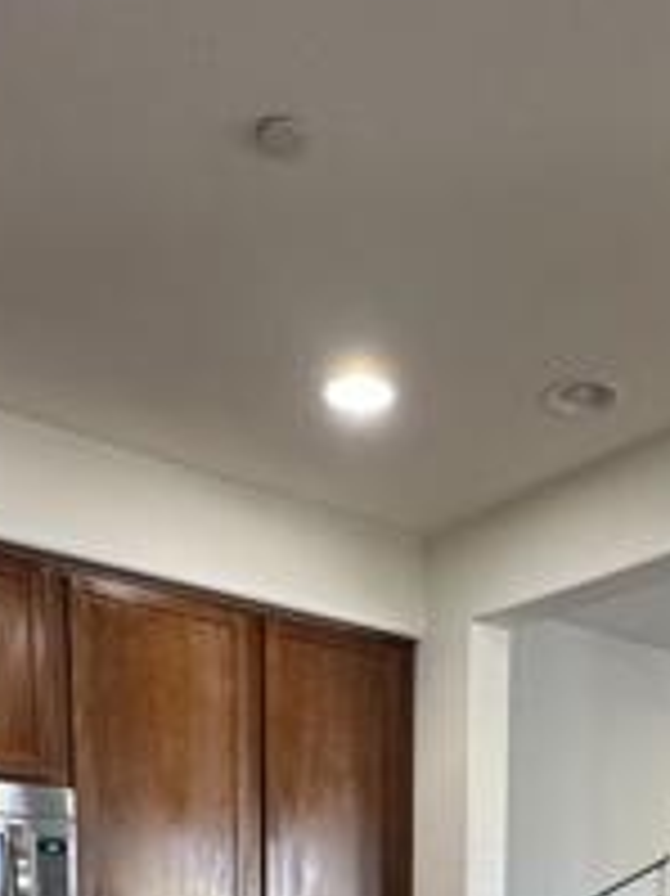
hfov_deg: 31.9
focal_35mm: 45
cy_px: 1148
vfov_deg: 32.4
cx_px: 436
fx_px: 1163
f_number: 2.2
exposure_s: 1/120
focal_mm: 2.22
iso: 250
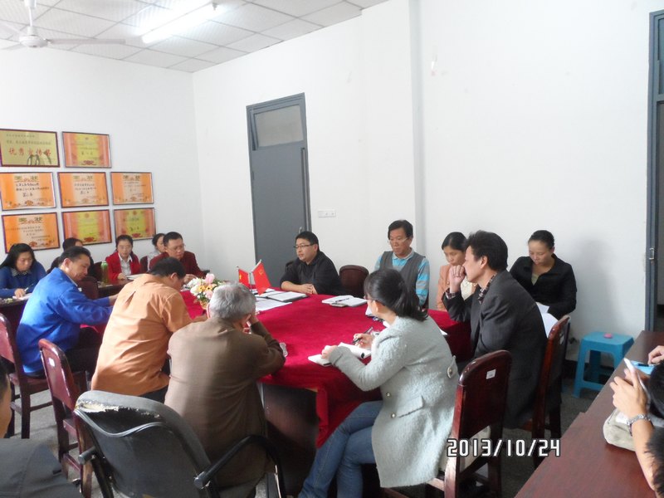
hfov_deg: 71.6
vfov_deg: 56.8
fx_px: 460
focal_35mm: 24
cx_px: 332
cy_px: 249
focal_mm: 4
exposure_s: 1/20
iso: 400
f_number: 3.2
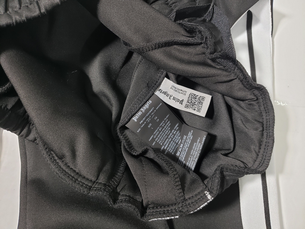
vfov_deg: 53.1
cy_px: 114
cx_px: 152
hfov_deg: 67.3
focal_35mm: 26
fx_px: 229
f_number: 1.5
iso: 80
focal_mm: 4.3
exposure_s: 1/100
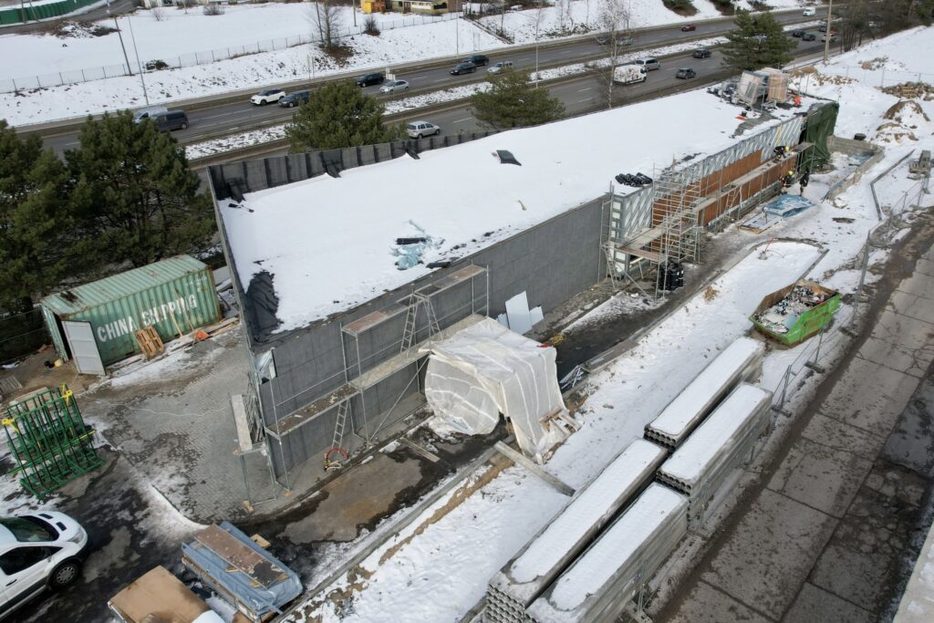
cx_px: 467
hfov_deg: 78.6
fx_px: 571
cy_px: 312
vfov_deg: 57.2
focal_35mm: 22
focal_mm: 8.38
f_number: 2.8
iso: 140
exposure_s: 1/1600
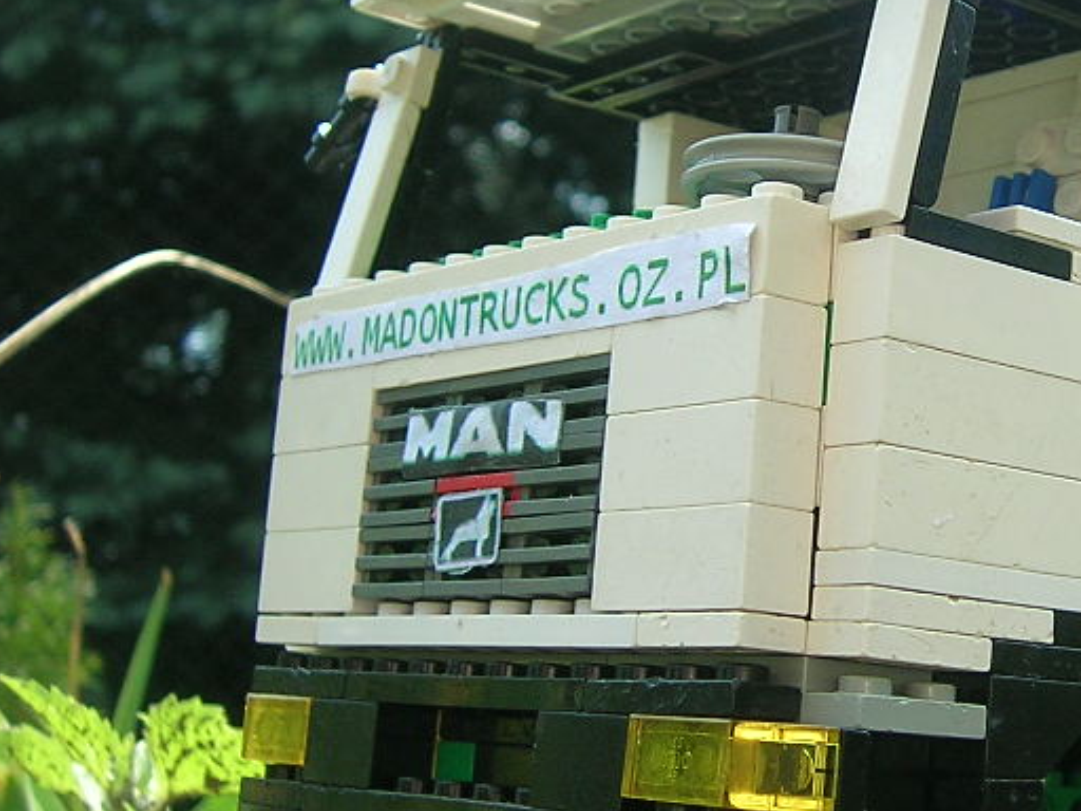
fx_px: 2186
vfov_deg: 21.0
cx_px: 946
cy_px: 372
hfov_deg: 26.9
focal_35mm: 70
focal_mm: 5.4
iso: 50
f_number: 2.8
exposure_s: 1/337
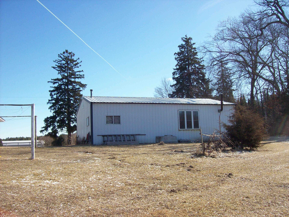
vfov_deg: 39.6
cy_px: 108
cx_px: 144
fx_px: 300
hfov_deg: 51.4
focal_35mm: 36
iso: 80
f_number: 4.8
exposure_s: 1/504
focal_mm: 6
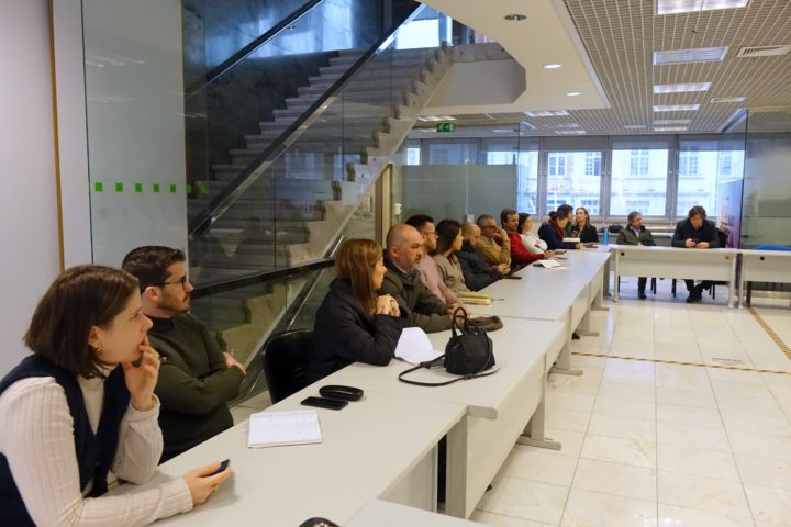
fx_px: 637
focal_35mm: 29
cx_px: 396
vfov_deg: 45.0
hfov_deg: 63.7
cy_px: 264
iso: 2000
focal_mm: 10.49
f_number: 3.5
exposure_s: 1/200
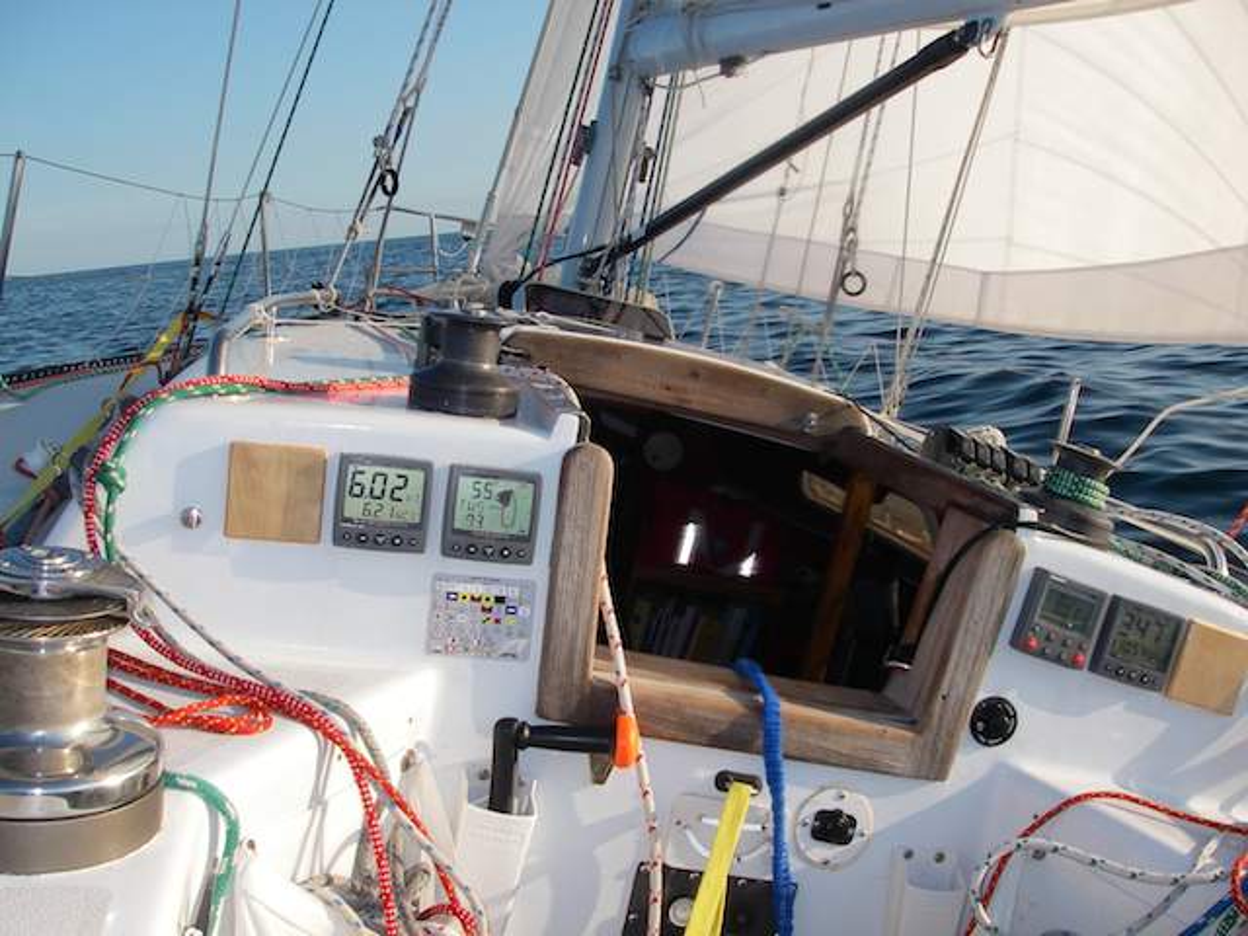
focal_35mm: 38
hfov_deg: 49.0
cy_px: 468
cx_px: 624
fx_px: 1370
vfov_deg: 37.7
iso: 64
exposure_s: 1/200
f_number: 6.6
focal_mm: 6.3
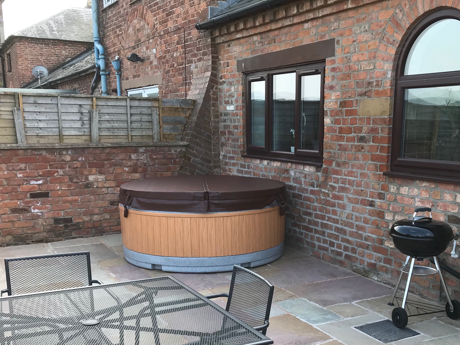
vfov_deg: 34.5
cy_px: 251
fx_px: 545
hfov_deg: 45.6
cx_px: 264
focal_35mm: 41
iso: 20
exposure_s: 1/341
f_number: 1.8
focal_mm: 3.99
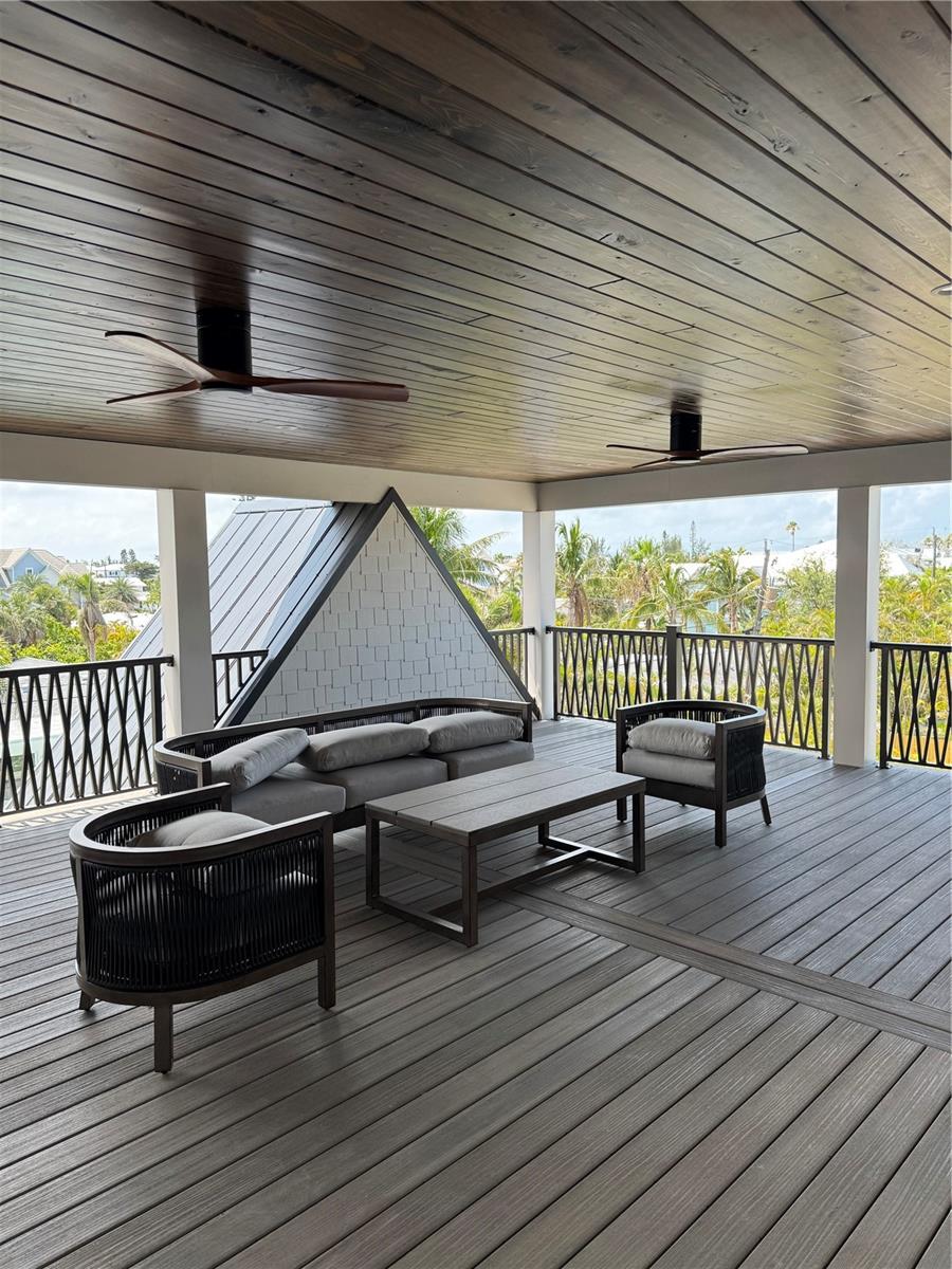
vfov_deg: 71.6
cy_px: 634
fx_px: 880
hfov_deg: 56.8
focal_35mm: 24
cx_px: 476
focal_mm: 6.76
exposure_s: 1/693
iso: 80
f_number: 1.78
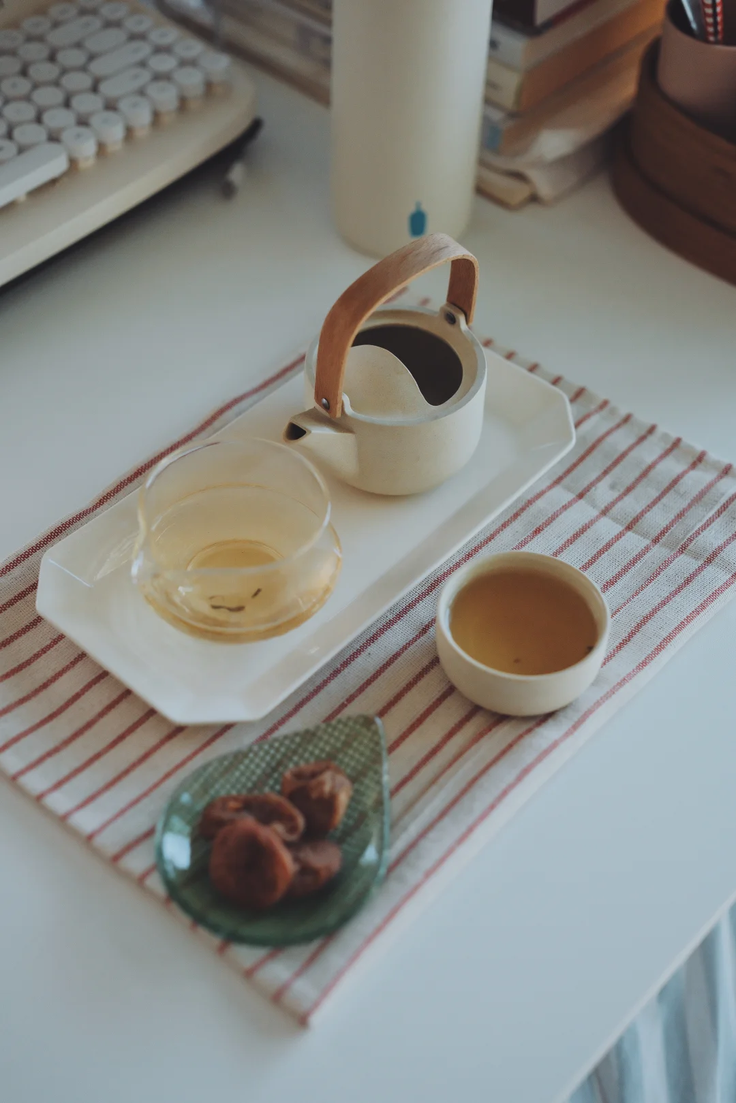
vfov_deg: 39.6
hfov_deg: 27.0
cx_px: 368
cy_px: 552
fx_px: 1533
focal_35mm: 50
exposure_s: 1/1000
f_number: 1.8
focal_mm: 33
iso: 800
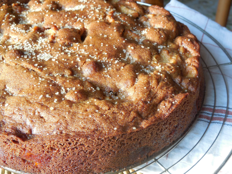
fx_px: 355
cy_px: 87
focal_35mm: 53
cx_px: 116
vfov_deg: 27.5
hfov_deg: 36.2
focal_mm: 9.4
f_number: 4
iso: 125
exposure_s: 1/40
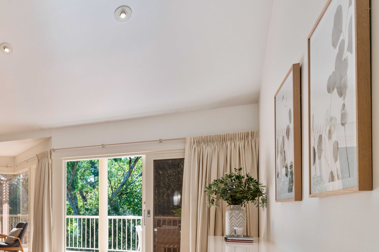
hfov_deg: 50.3
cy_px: 204
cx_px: 25
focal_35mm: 32
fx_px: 341
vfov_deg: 39.0
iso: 500
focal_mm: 17.2
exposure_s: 1/30
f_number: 11
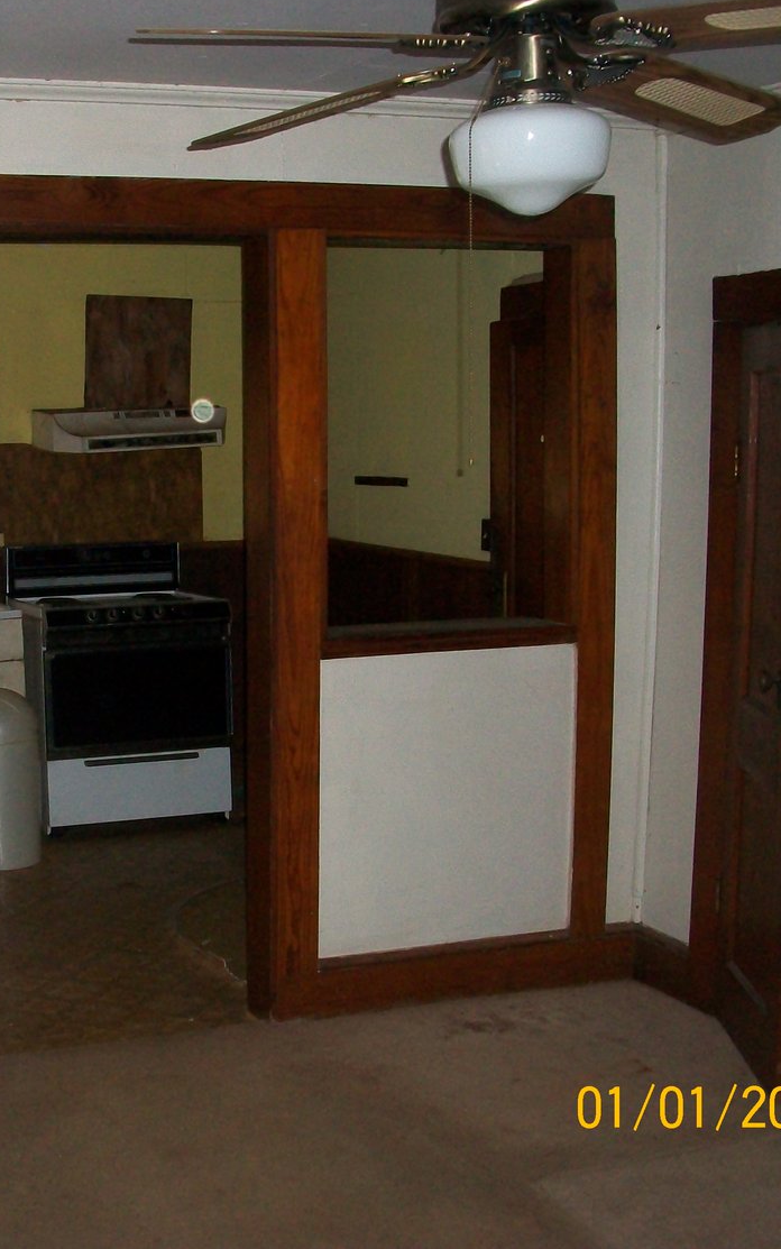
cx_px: 86
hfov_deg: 25.6
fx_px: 1668
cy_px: 613
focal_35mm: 49
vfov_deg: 41.0
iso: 160
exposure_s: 1/60
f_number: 2.8
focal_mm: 5.7
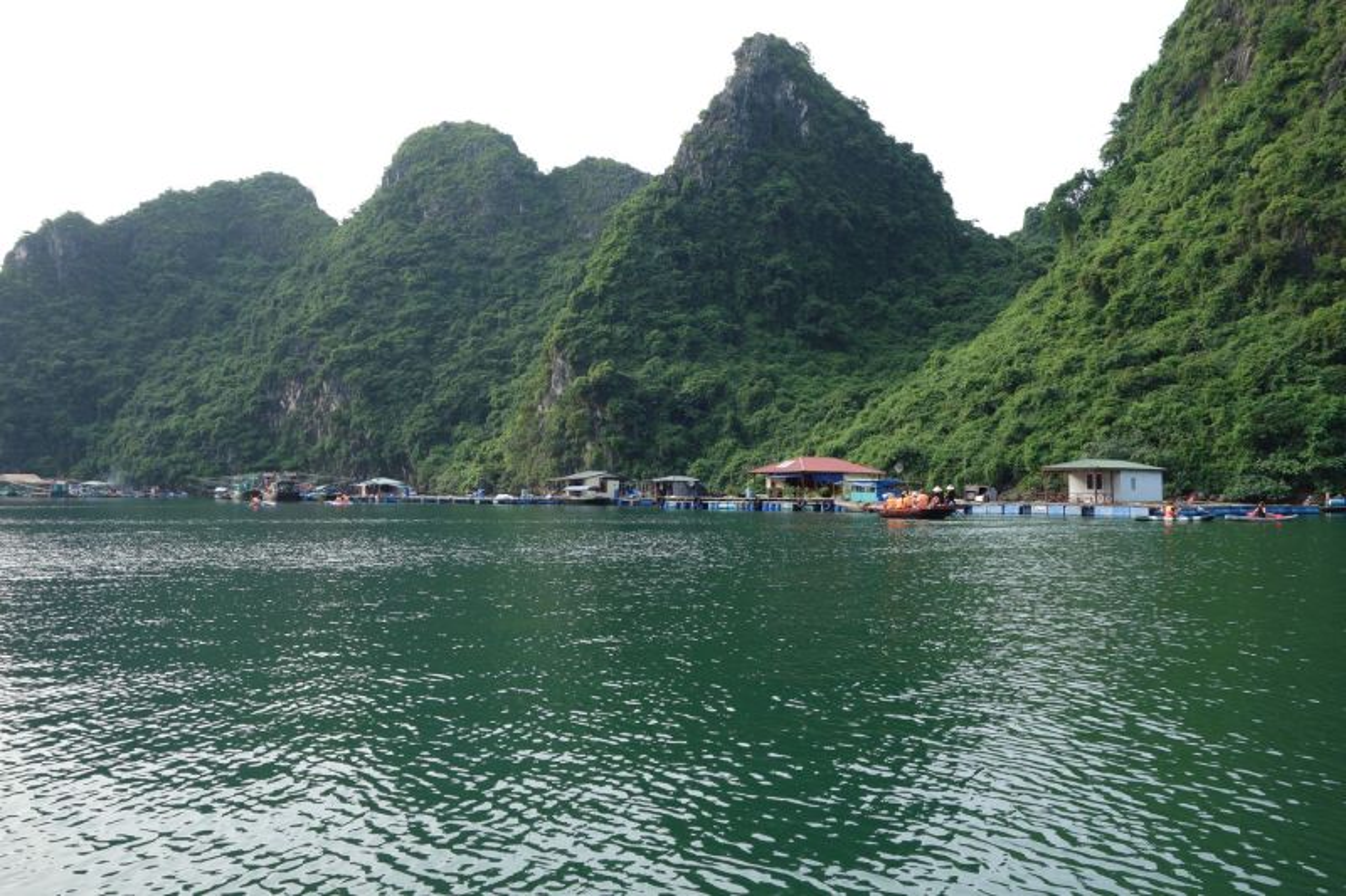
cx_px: 673
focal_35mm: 35
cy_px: 448
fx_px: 1308
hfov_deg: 54.4
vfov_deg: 37.8
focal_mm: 13.09
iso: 125
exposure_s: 1/125
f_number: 5.6
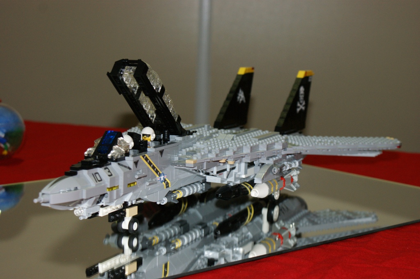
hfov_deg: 27.0
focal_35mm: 75
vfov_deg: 18.2
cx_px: 210
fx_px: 874
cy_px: 140
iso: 400
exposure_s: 1/80
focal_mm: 50
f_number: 5.6
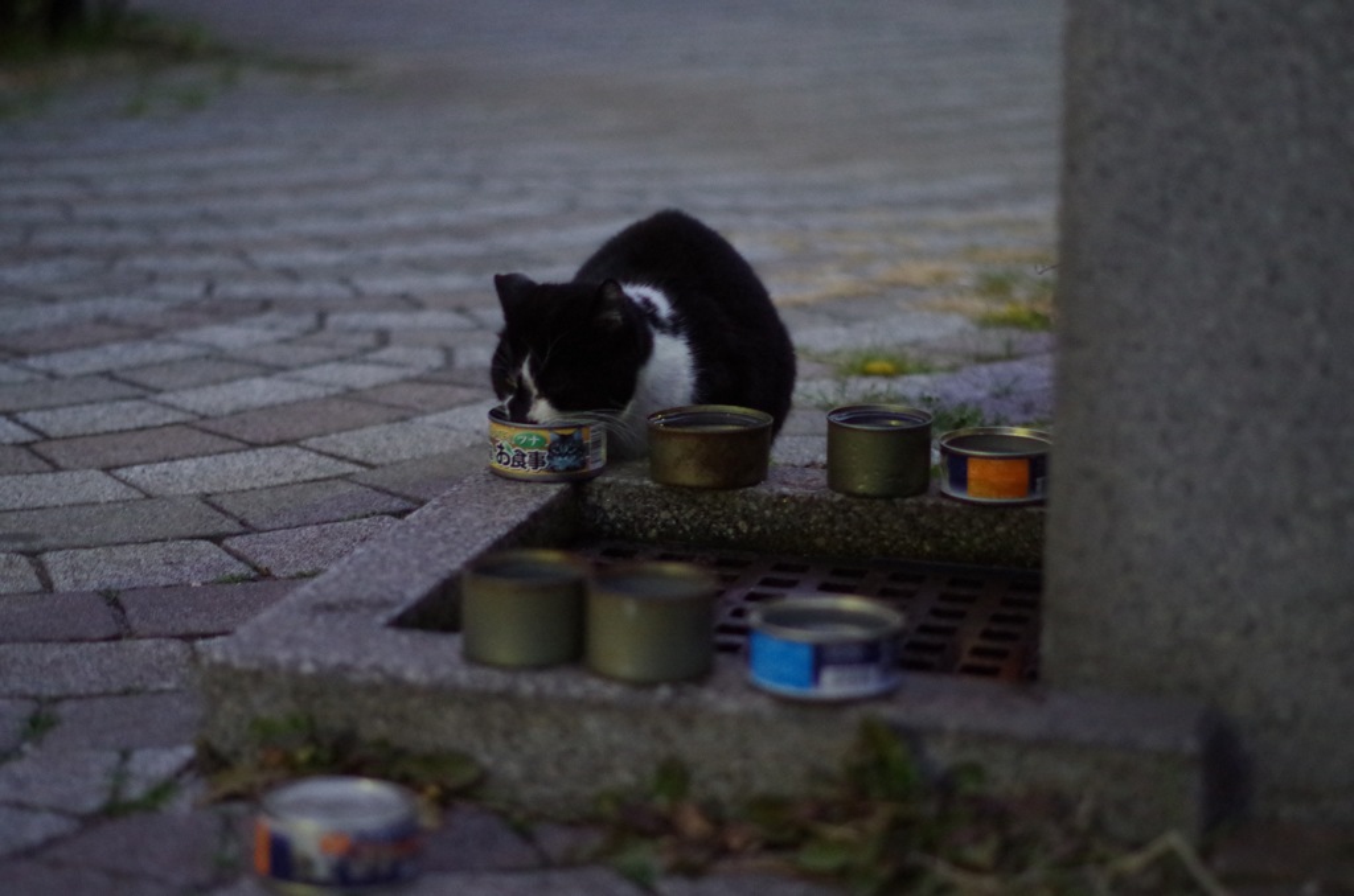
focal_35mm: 75
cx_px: 677
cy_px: 448
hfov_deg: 27.0
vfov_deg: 18.1
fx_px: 2815
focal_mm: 50
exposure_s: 1/40
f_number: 1.8
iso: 3200
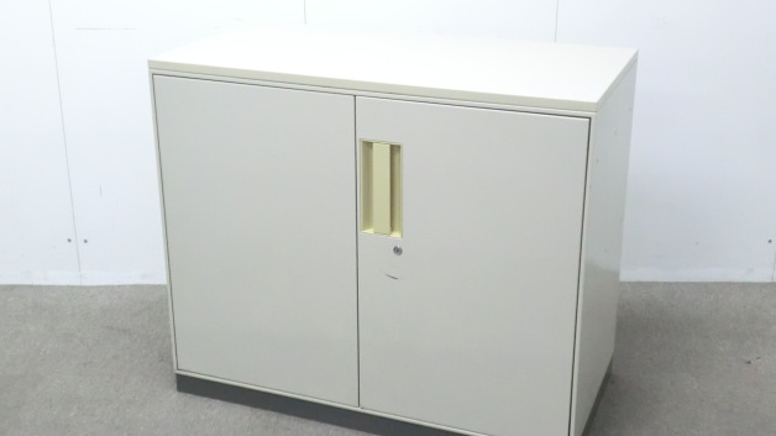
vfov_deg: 23.9
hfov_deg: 41.3
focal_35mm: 50
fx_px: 1029
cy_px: 193
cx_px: 394
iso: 800
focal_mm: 8.2
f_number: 4.3
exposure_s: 1/40
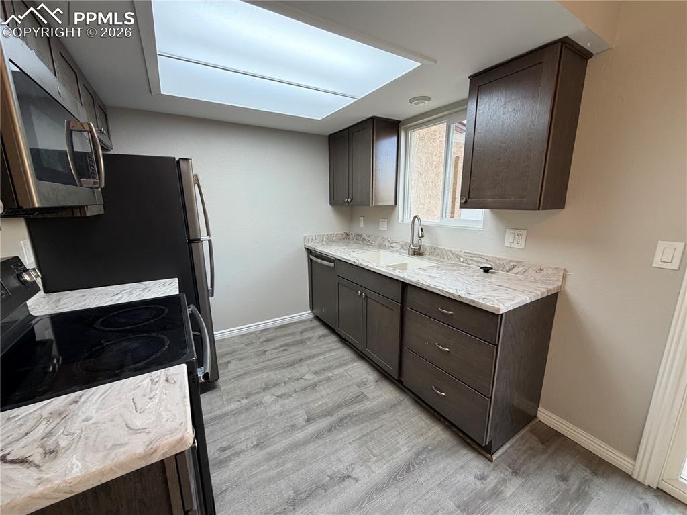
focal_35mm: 14
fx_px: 278
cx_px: 344
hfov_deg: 102.1
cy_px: 258
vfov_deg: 85.6
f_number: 2.2
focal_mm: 2.22
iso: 200
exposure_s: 1/120
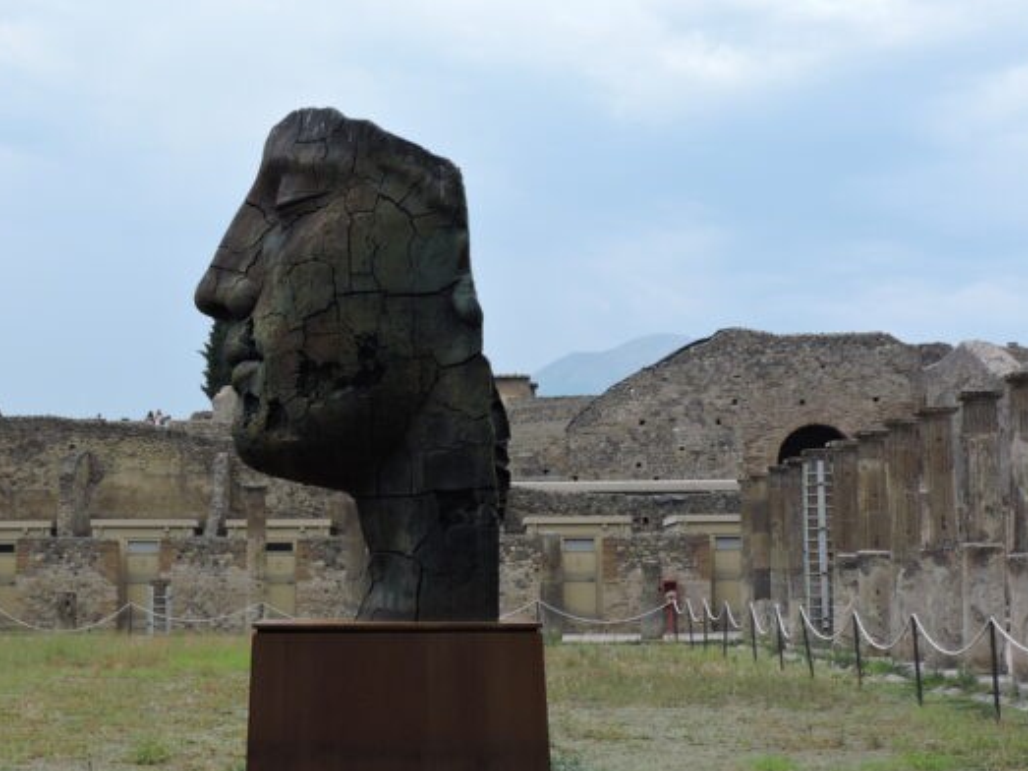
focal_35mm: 69
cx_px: 295
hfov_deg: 27.9
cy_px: 362
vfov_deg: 21.3
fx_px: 2049
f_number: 3.5
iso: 100
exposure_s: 1/500
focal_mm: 8.4
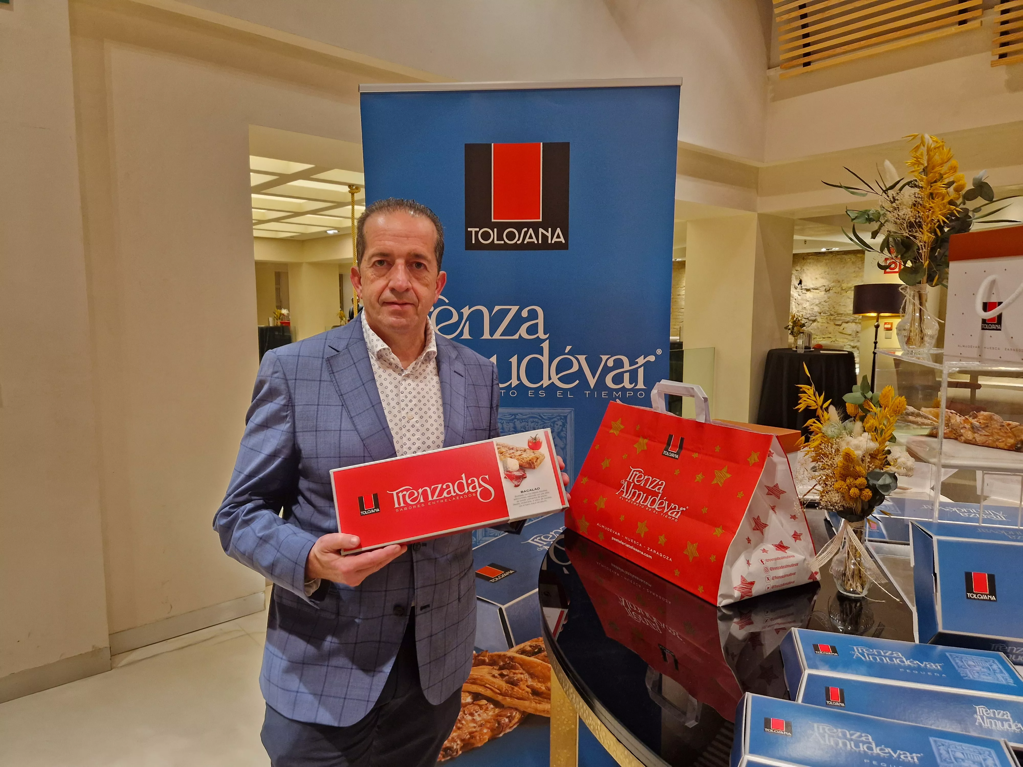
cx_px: 512
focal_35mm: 23
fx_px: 680
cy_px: 384
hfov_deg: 73.9
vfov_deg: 58.9
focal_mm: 5.4
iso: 400
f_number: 1.8
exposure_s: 1/100
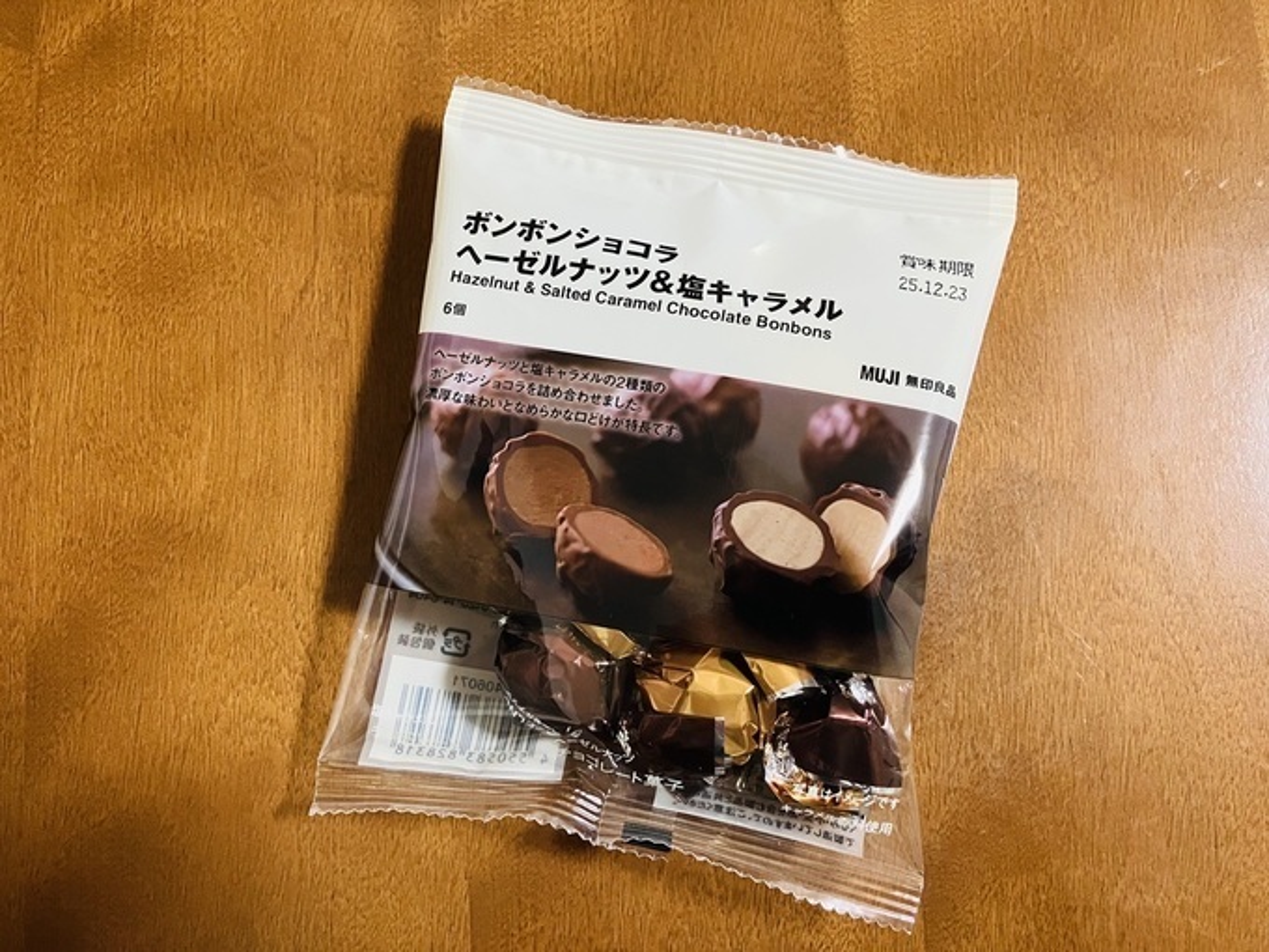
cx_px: 634
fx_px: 1026
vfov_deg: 49.7
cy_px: 476
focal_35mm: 28
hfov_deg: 63.4
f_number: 1.8
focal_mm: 3.99
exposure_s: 1/57
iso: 320
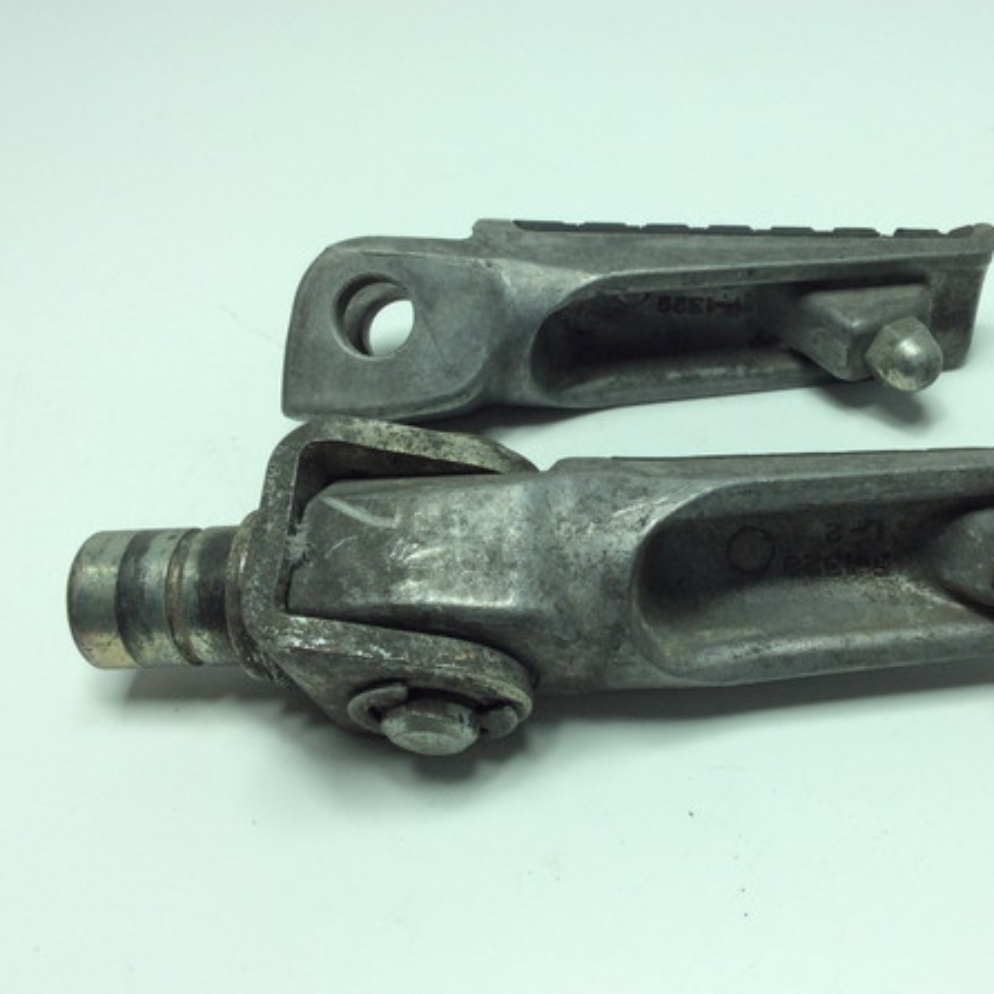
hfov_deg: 43.5
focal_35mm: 38
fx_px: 1235
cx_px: 626
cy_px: 497
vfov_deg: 43.9
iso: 32
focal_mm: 3.3
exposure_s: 1/403
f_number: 2.4
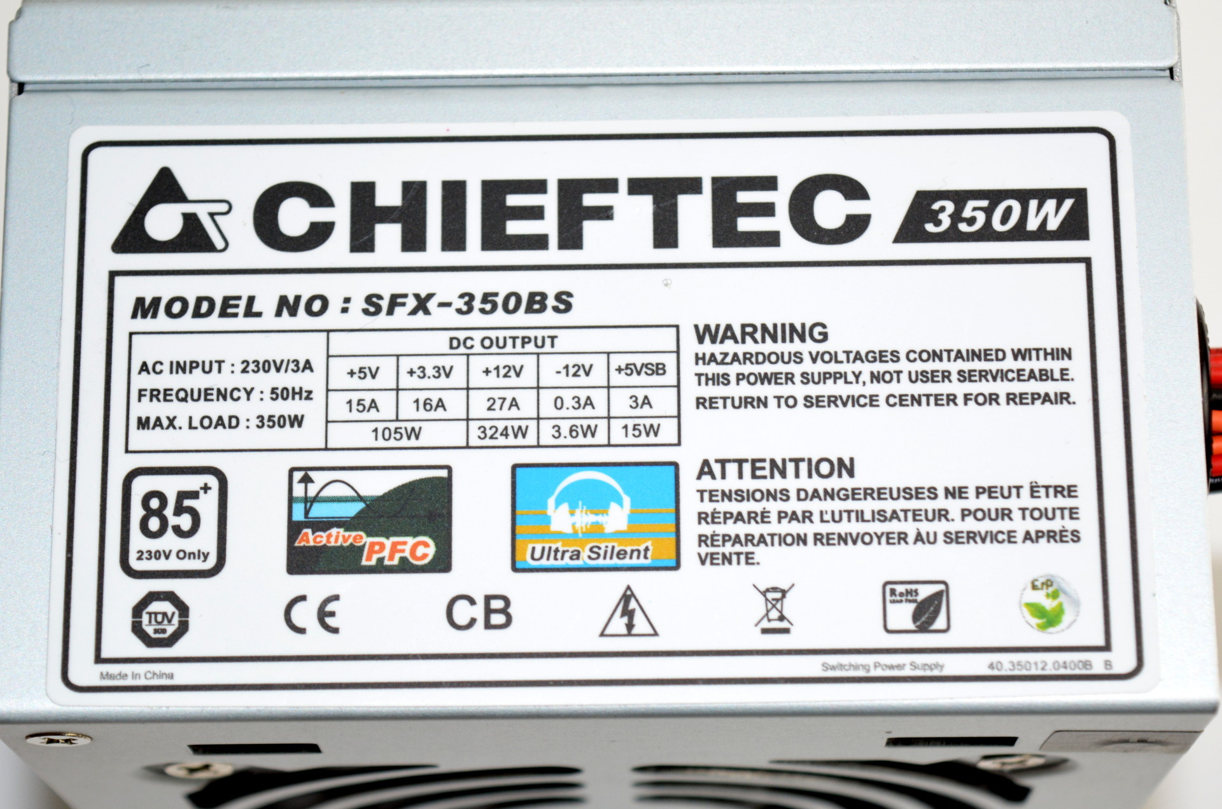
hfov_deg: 24.7
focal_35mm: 82
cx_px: 611
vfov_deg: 16.5
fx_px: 2794
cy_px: 404
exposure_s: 1/60
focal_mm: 55
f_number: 5.6
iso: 640
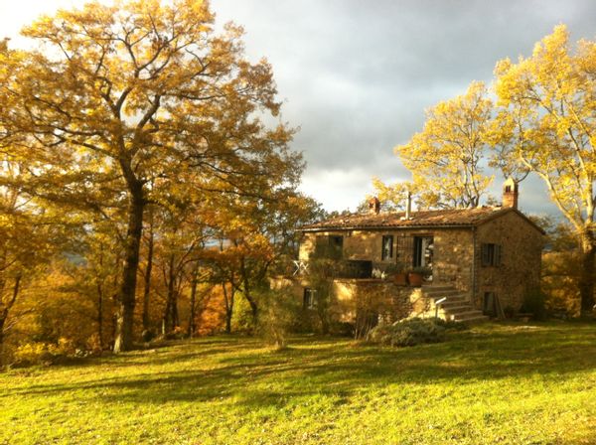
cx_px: 298
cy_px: 222
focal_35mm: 35
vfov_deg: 40.6
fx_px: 602
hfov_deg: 52.7
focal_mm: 3.85
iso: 80
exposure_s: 1/128
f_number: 2.8
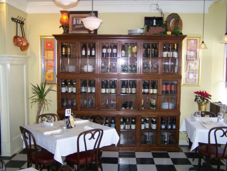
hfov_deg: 48.9
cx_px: 114
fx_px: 249
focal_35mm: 38
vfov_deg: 37.8
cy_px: 86
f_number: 2.8
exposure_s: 1/60
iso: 200
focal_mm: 6.3
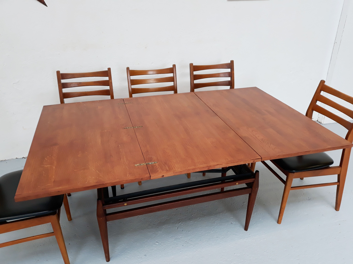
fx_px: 275
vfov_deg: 51.4
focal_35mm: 27
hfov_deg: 65.3
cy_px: 132
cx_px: 176
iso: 50
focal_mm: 3.71
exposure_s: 1/33
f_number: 1.7
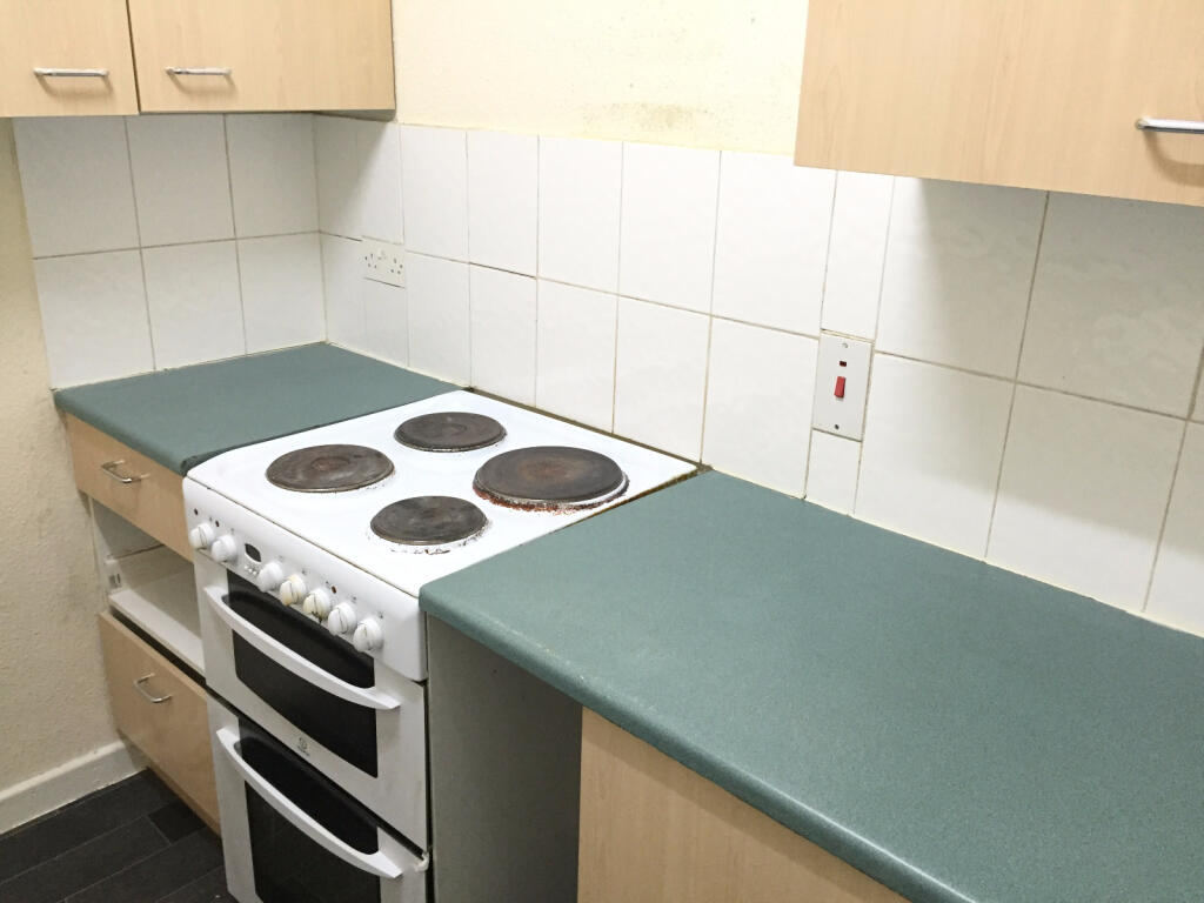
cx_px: 602
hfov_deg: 61.7
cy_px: 452
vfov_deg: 48.2
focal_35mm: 29
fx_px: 1009
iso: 250
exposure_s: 1/33
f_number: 2.2
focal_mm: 4.15
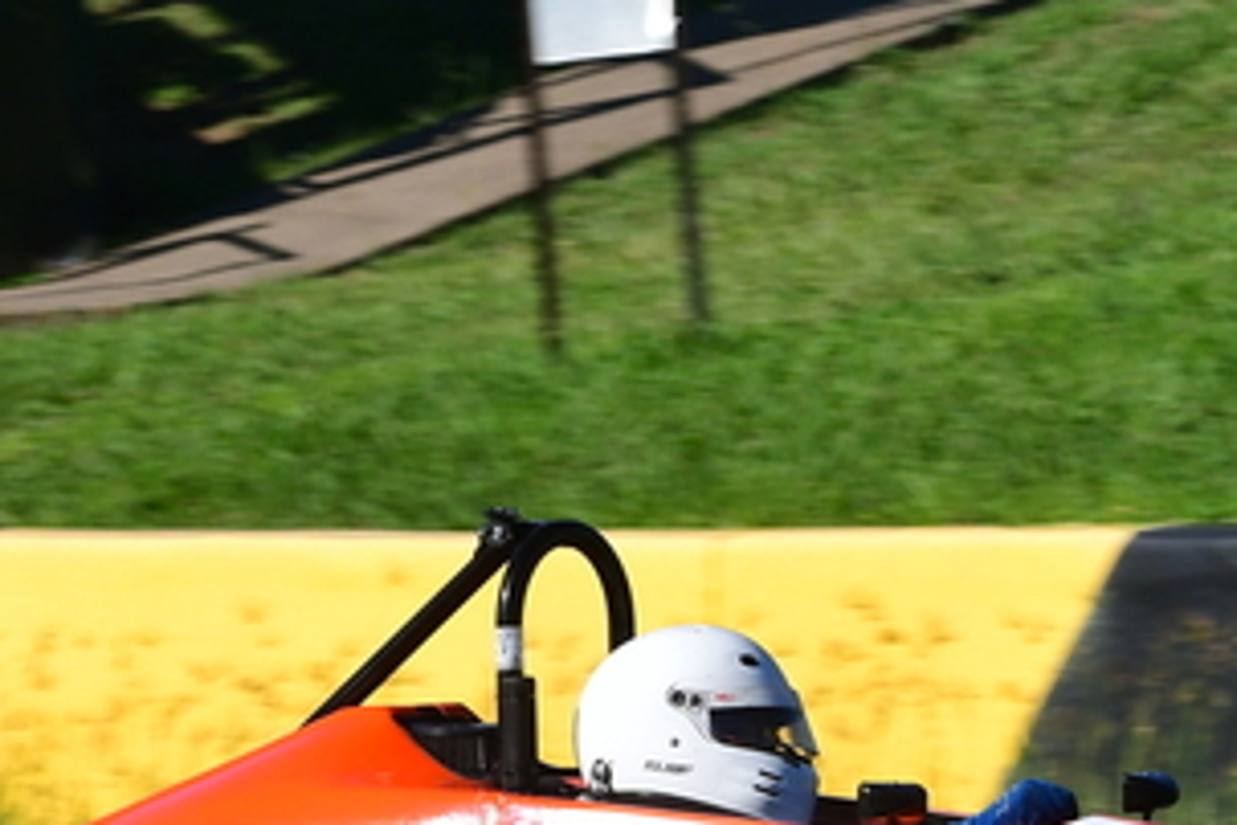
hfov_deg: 2.6
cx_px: 1119
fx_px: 27178
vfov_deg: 1.7
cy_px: 774
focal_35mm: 791
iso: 500
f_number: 13
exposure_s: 1/640
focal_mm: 200
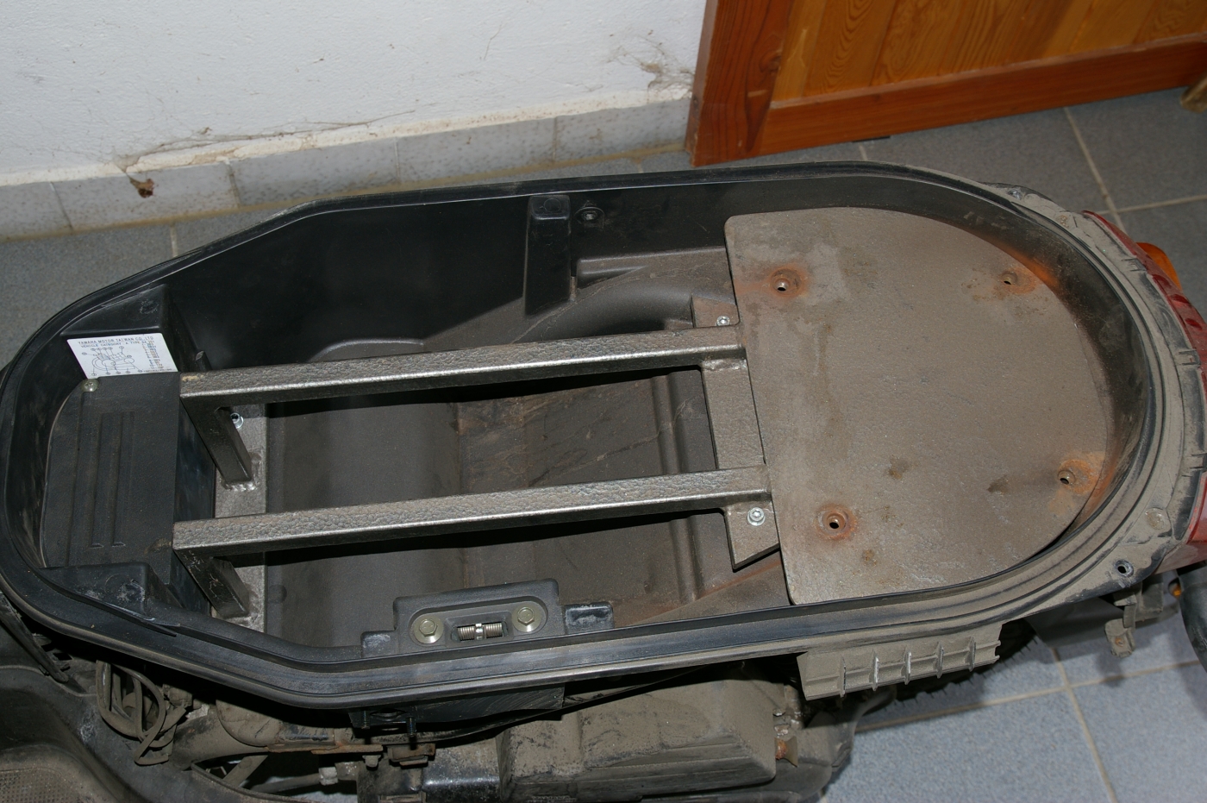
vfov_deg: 31.8
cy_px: 402
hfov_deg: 46.4
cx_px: 604
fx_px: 1407
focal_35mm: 42
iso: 200
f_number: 6.3
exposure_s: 1/50
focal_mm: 28
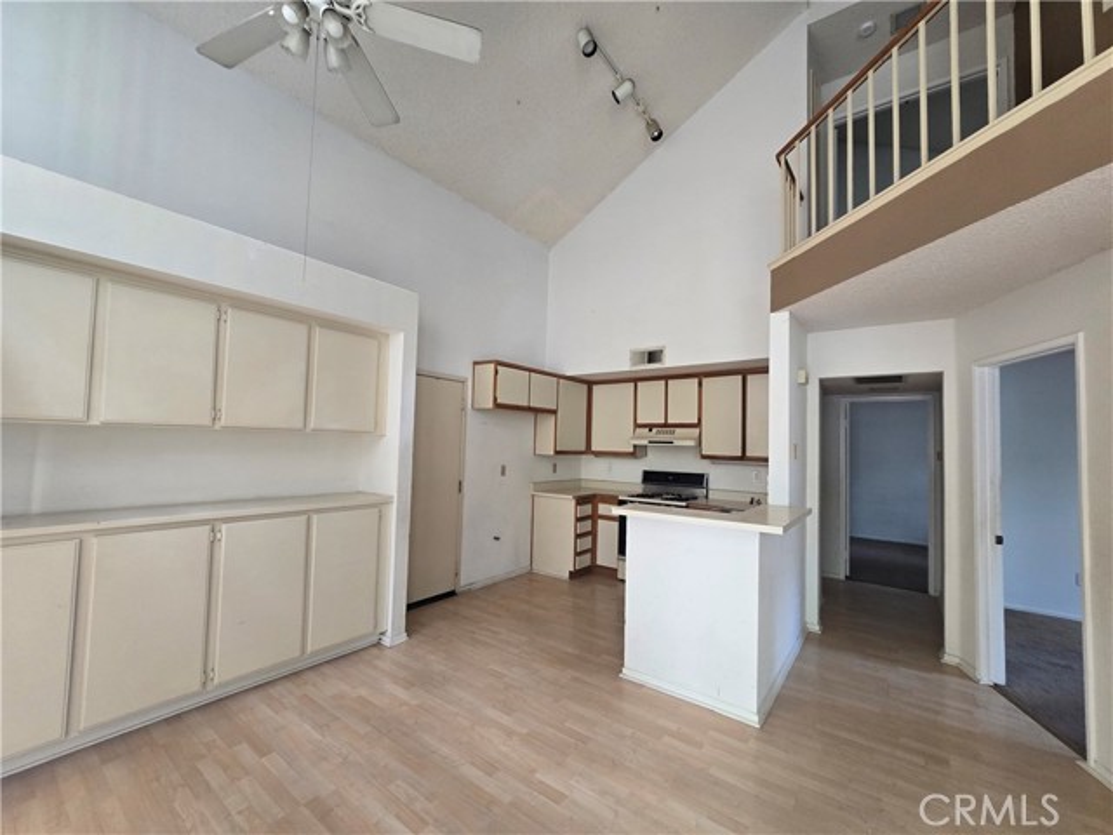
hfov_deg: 106.2
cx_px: 556
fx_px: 418
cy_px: 418
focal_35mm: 13
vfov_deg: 89.9
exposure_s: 1/60
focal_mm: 2.2
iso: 200
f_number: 2.2
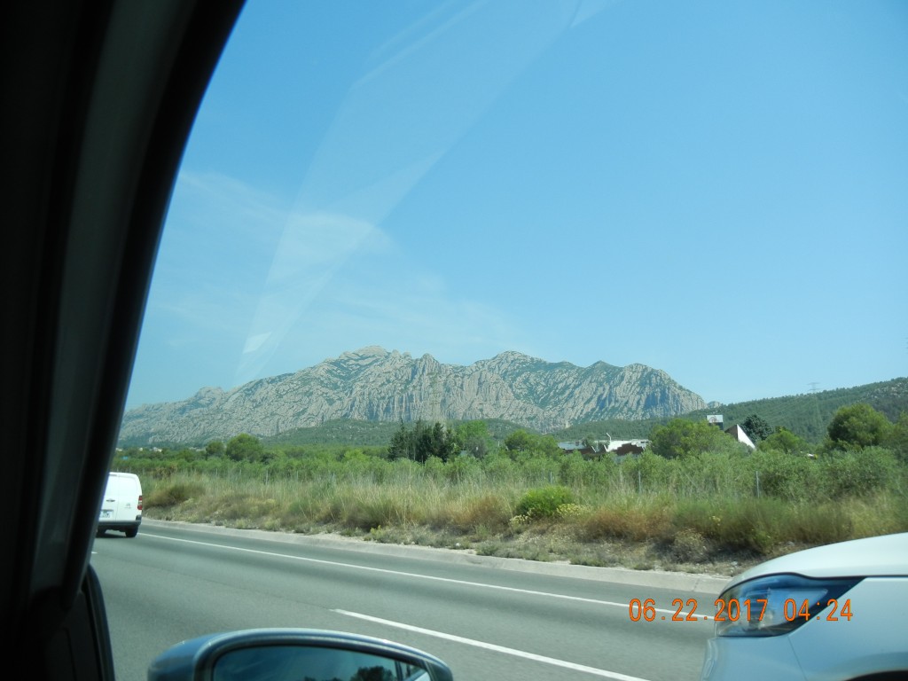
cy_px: 340
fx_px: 787
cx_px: 454
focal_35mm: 30
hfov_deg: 60.0
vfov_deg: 46.8
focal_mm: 5.4
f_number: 3.5
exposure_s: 1/893
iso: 160
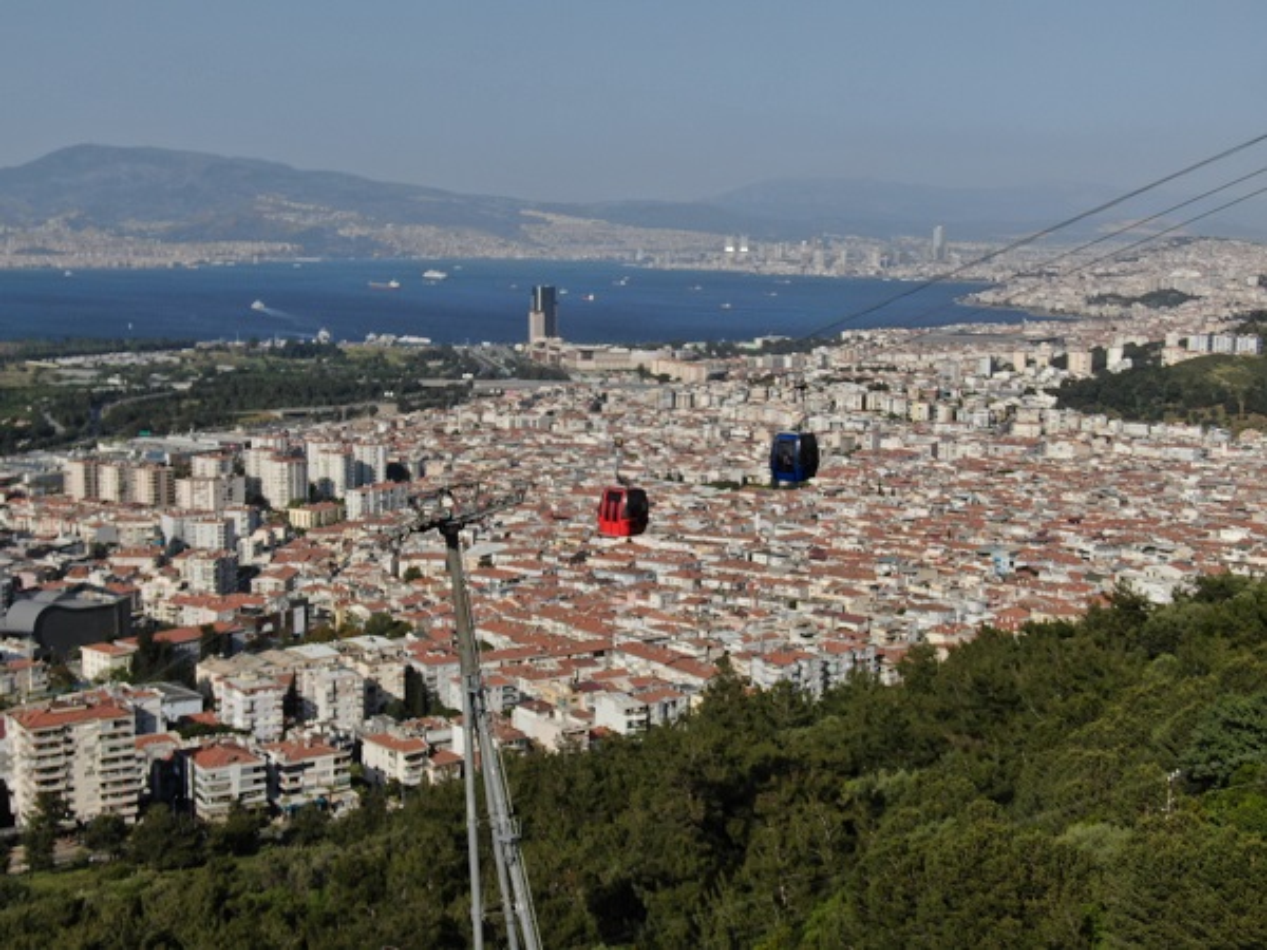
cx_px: 634
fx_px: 1757
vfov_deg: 30.3
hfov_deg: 39.7
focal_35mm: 48
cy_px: 475
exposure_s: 1/1250
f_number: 3.8
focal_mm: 8.6
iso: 100
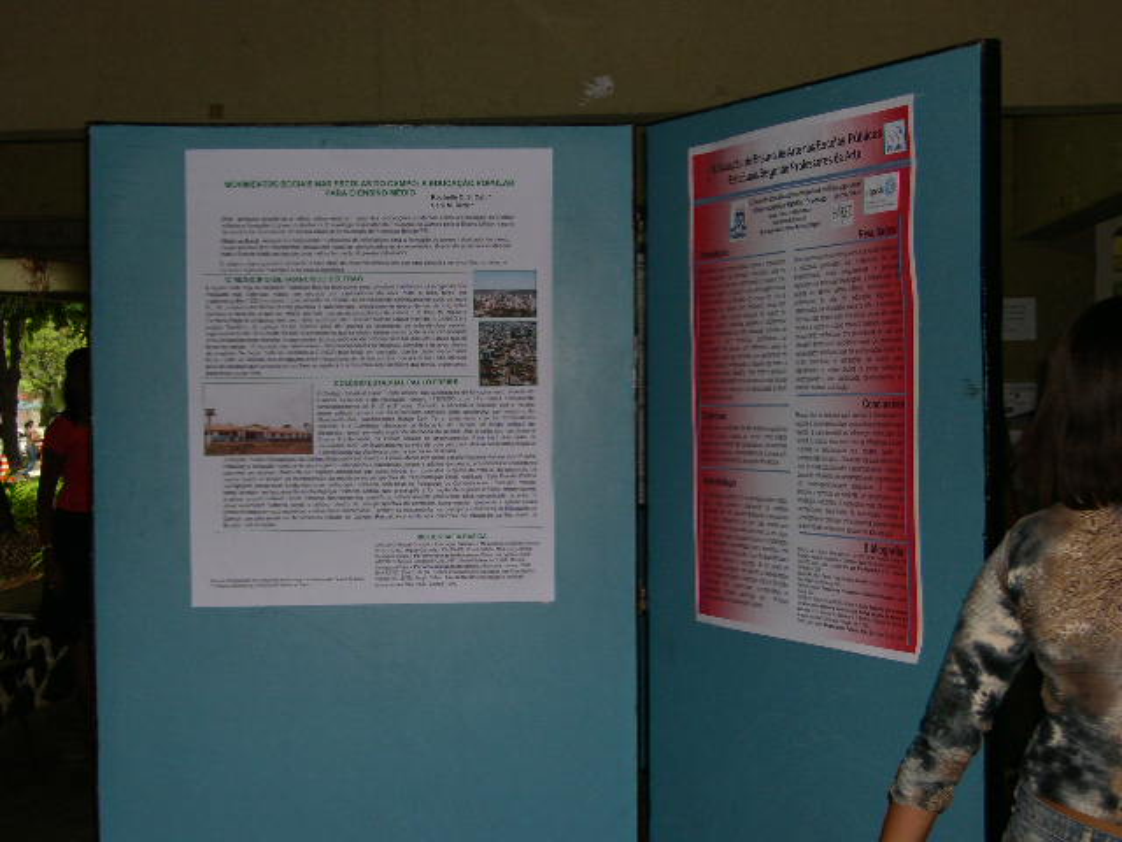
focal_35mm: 38
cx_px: 561
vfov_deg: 37.7
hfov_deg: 49.0
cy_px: 421
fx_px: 1232
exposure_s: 1/60
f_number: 3.4
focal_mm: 12.2
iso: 154
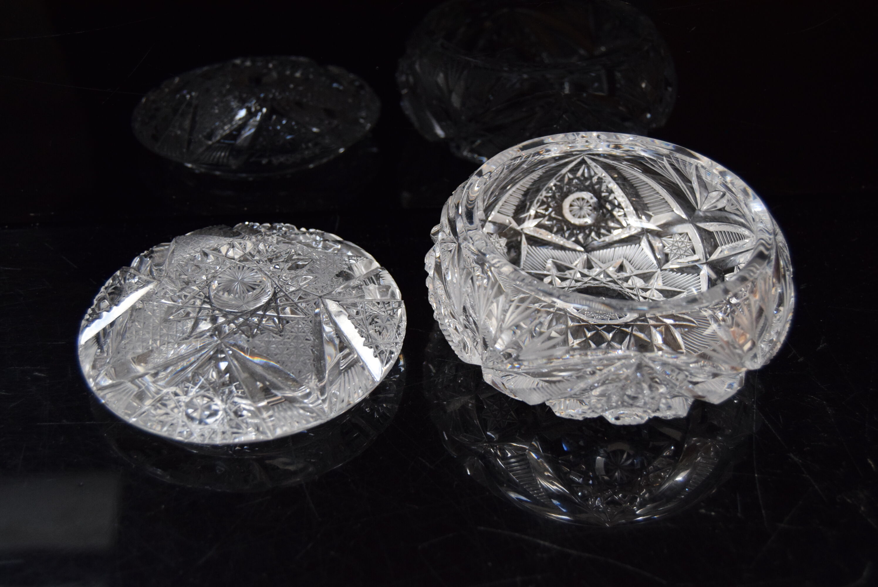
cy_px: 294
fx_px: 1172
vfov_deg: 28.1
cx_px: 439
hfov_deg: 41.1
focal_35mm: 48
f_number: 5
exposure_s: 1/100
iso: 1600
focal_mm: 32
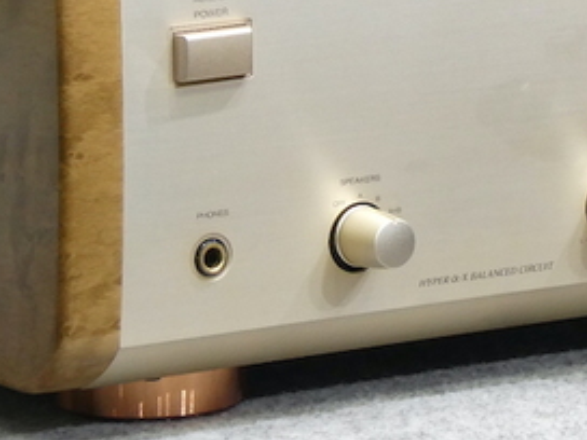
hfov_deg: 4.5
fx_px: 7410
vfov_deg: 3.4
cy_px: 15
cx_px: 371
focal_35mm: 437
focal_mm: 22.3
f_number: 5.2
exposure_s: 1/6
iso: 200
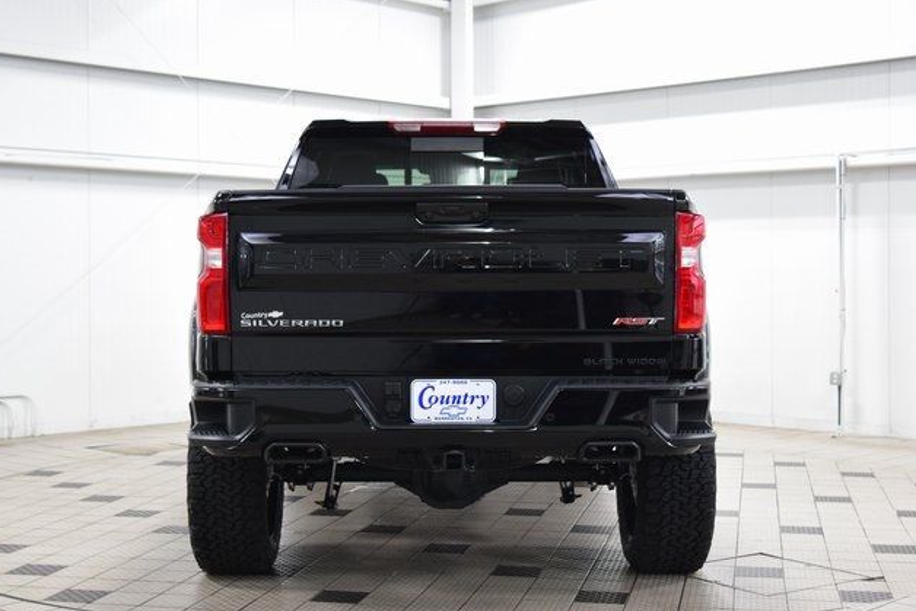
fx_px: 1362
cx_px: 452
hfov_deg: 37.2
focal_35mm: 54
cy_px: 304
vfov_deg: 25.3
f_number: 4
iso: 1600
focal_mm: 35
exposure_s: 1/60
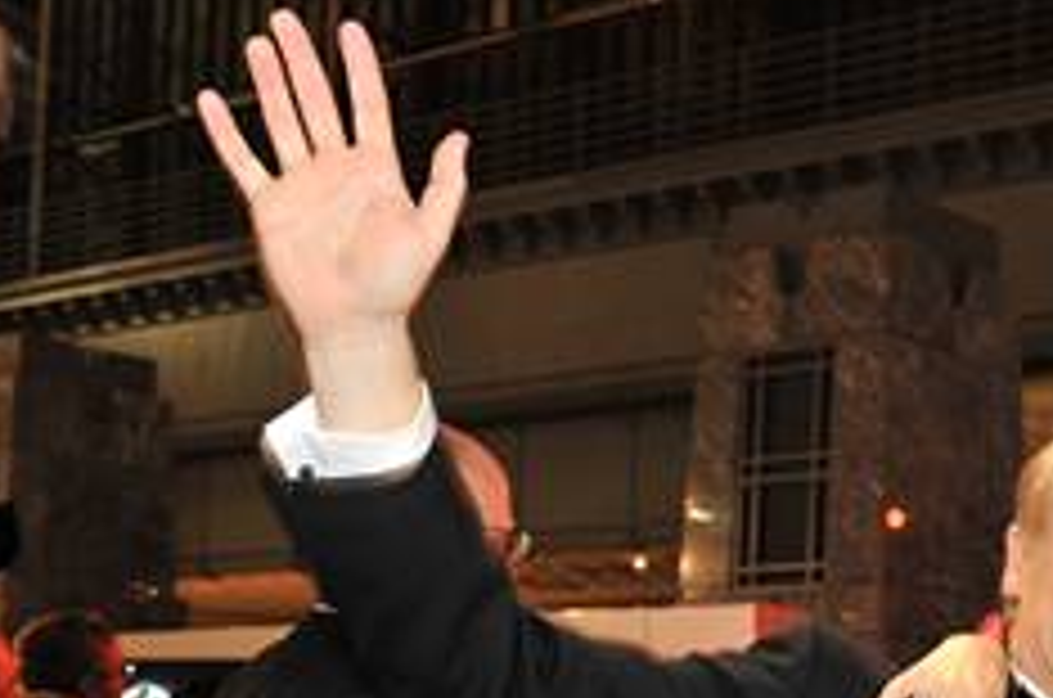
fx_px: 2131
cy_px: 707
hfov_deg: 25.8
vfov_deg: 18.1
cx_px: 1143
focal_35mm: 73
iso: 1250
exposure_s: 1/50
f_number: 5.6
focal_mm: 31
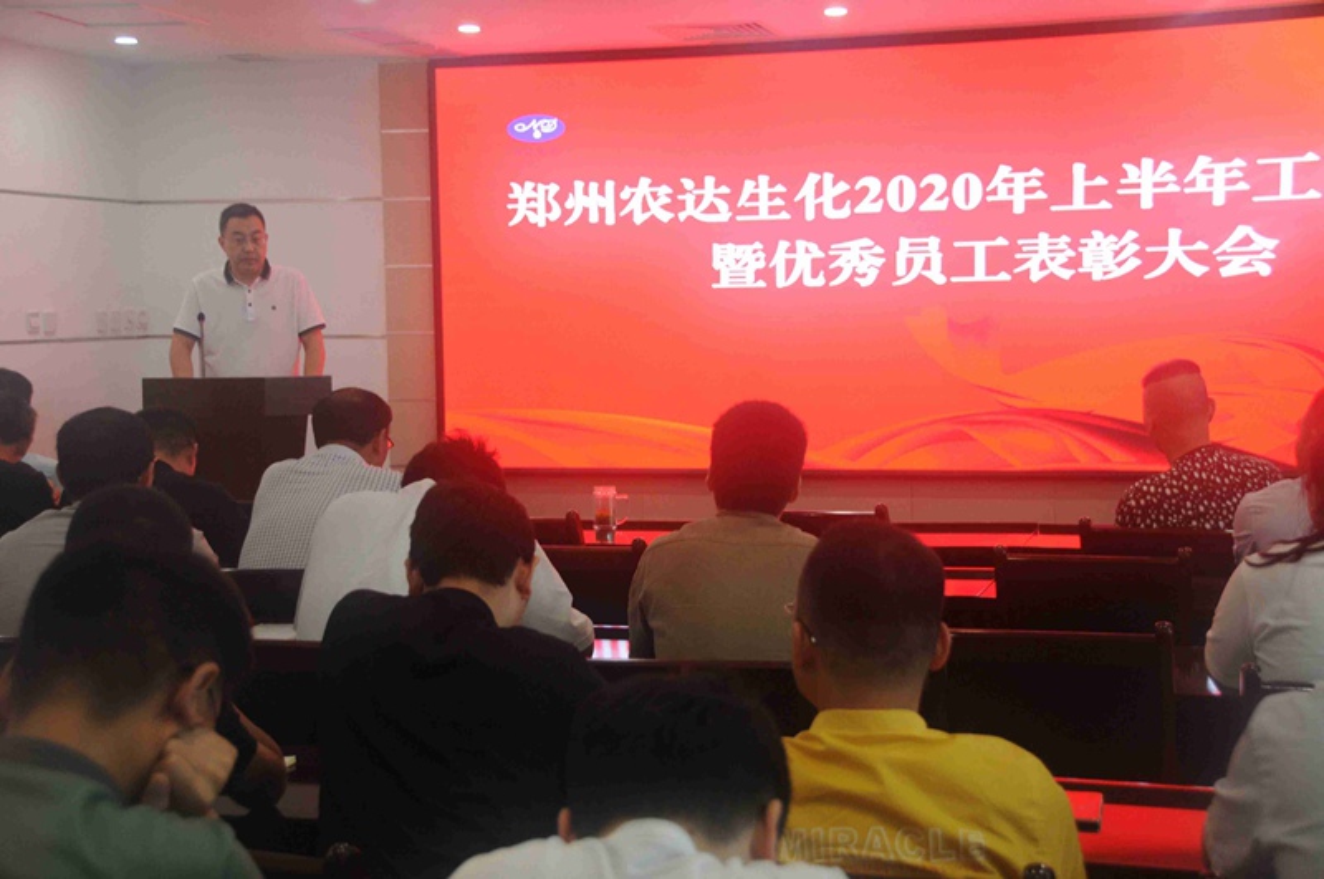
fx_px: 2093
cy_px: 440
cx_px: 662
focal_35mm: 57
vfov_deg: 23.7
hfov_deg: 35.1
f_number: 4.2
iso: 500
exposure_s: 1/30
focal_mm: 38
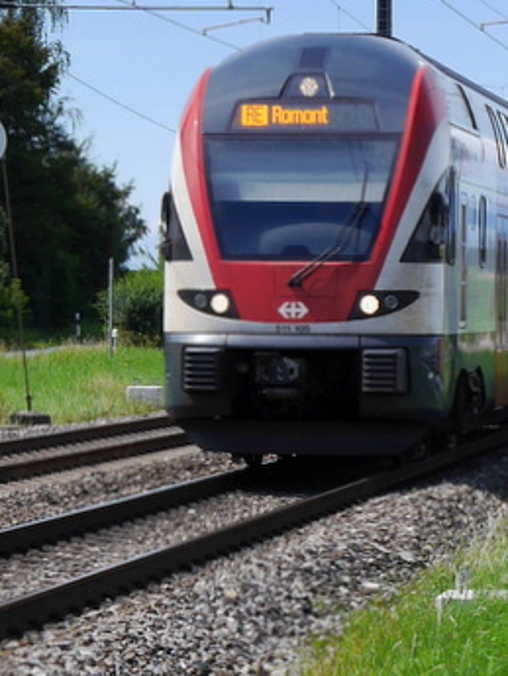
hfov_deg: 10.2
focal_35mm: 145
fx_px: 2835
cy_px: 166
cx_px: 233
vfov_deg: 13.6
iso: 160
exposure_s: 1/320
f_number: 8
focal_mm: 25
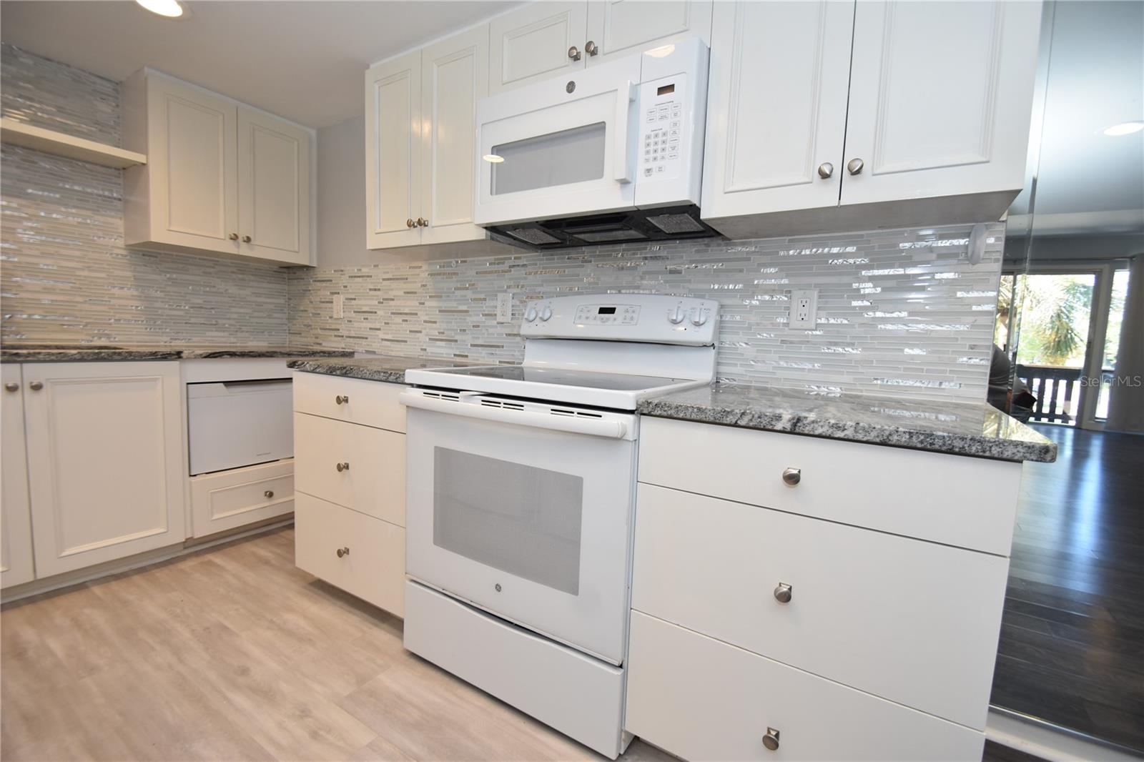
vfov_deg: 77.3
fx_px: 477
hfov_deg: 100.4
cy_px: 381
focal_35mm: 15
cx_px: 572
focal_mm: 10
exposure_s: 1/60
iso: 250
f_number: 4
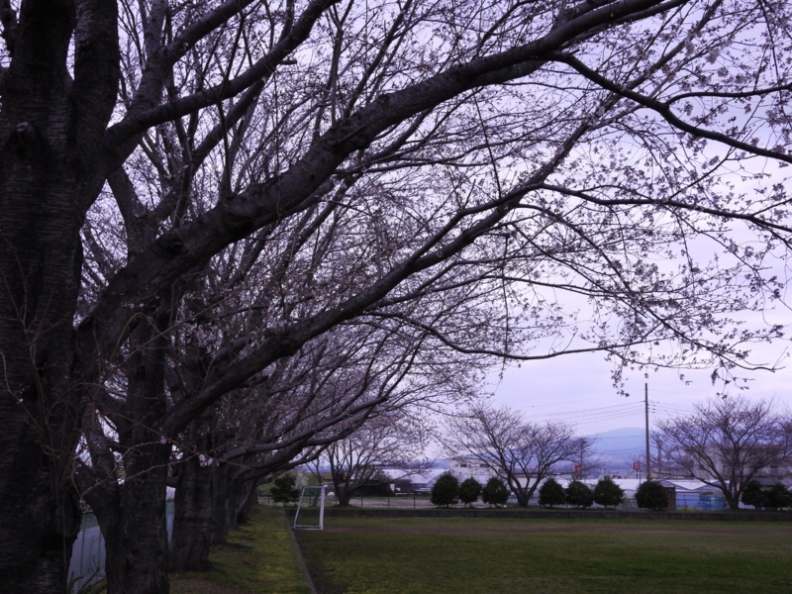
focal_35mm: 40
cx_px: 396
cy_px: 297
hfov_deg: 46.8
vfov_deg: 36.0
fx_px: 915
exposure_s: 1/160
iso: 400
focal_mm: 20
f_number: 8
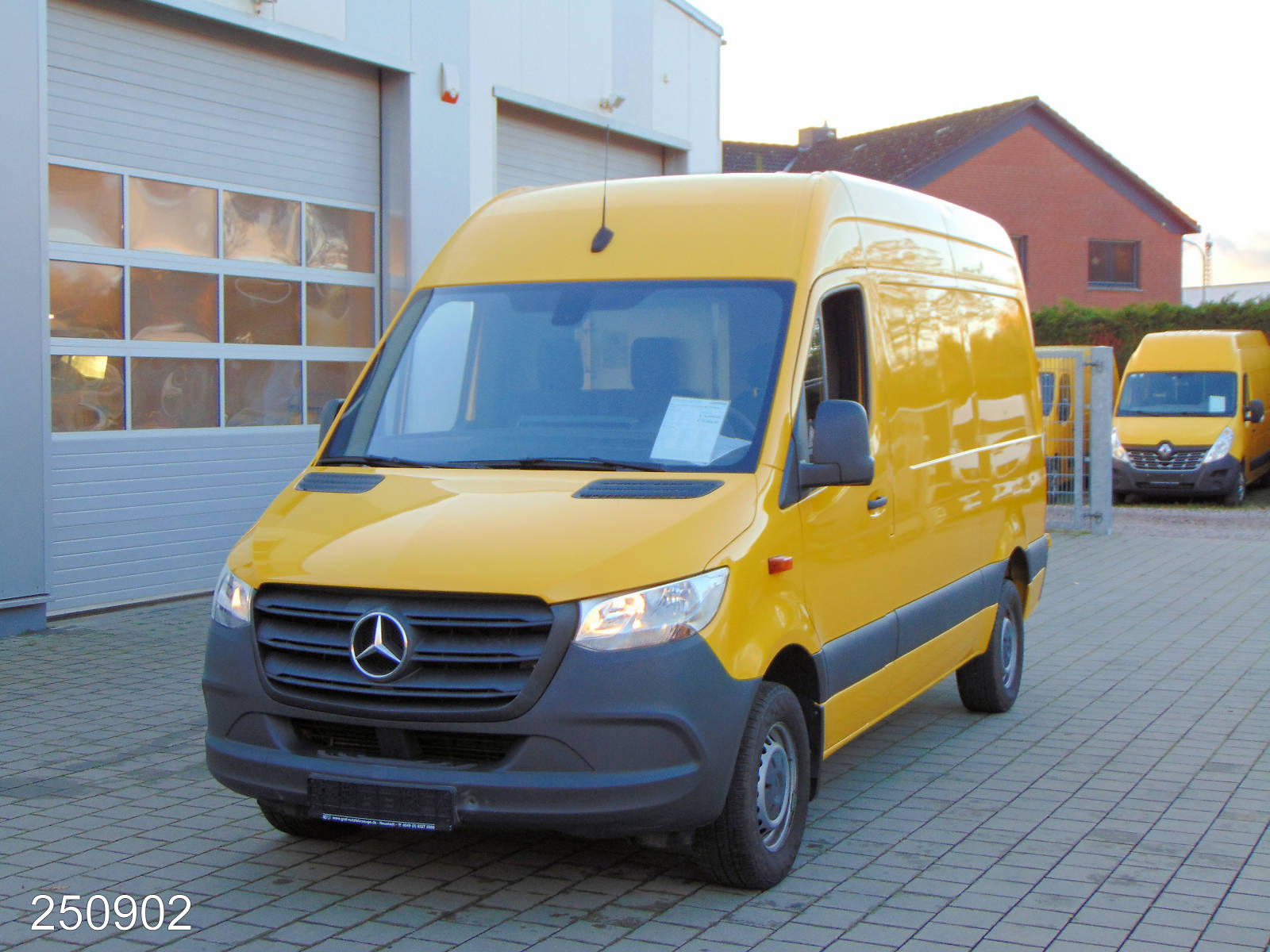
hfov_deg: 38.2
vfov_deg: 29.1
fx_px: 1834
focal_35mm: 50
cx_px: 635
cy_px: 476
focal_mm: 9
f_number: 3.5
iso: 80
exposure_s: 1/50
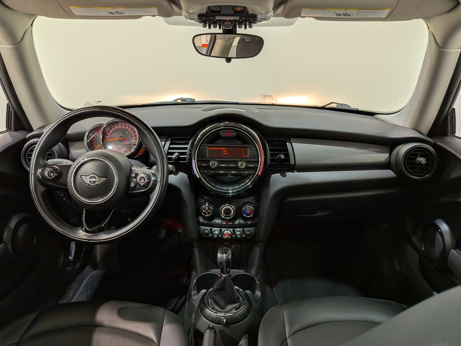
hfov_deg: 71.6
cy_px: 173
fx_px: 320
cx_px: 230
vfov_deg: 56.8
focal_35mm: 24
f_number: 1.7
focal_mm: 4.53
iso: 28
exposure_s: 1/40
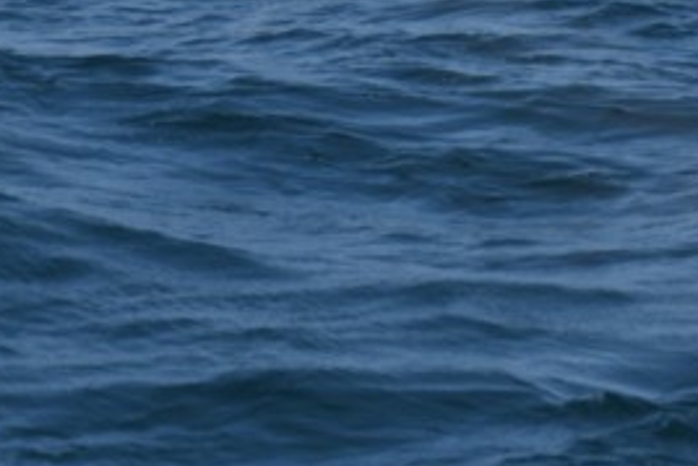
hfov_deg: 3.8
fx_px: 10553
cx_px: 495
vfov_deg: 2.5
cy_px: -377
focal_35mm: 544
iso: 200
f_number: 5.6
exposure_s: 1/1600
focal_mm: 90
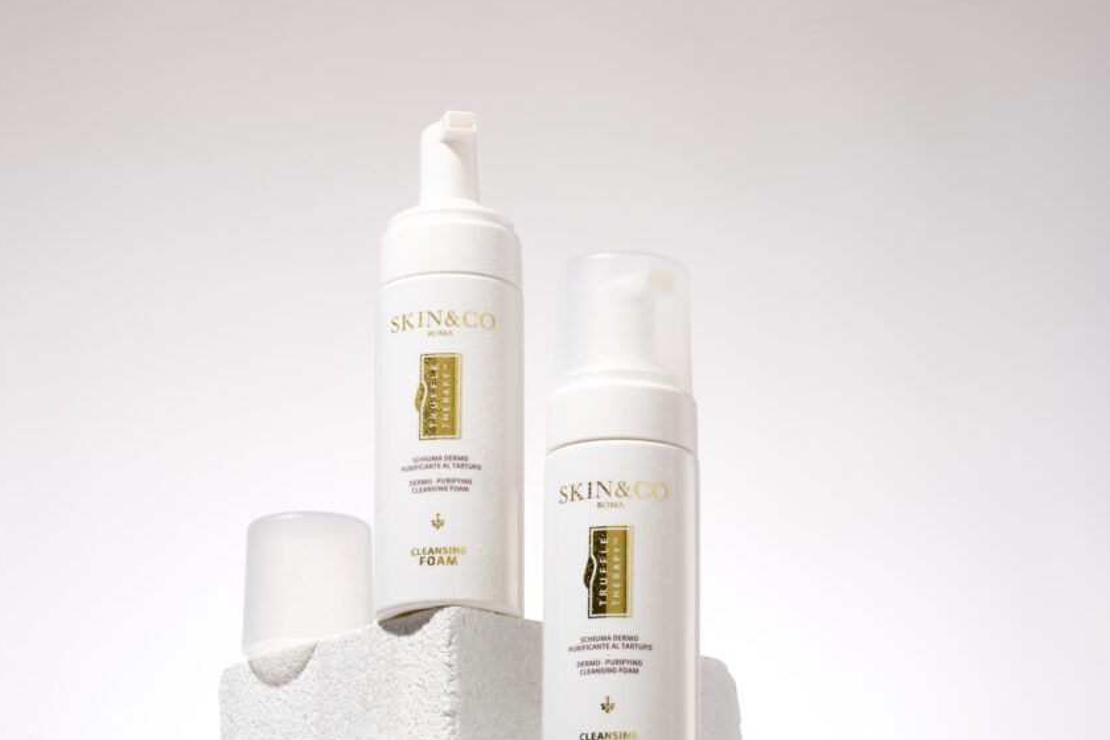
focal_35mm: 128
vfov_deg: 10.7
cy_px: 404
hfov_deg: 16.0
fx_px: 3946
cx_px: 503
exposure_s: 1/160
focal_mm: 105
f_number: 29
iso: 64
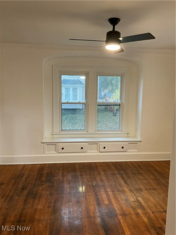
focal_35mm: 29
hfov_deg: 48.2
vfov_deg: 61.7
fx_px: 197
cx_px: 88
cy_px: 118
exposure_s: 1/60
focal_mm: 3
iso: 250
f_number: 1.8
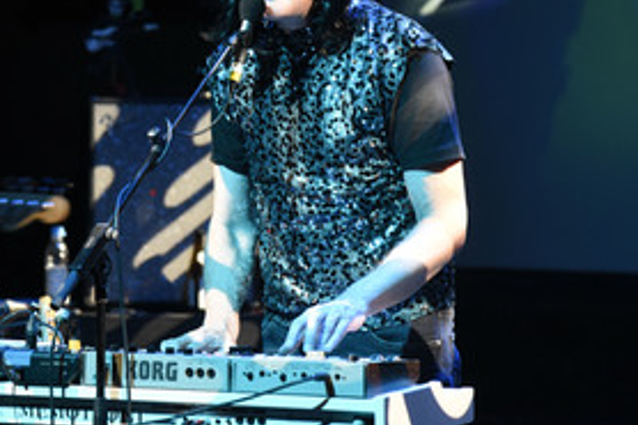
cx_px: 242
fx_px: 3454
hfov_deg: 10.5
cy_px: 170
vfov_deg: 7.0
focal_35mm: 195
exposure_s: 1/50
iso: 3200
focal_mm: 120
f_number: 4
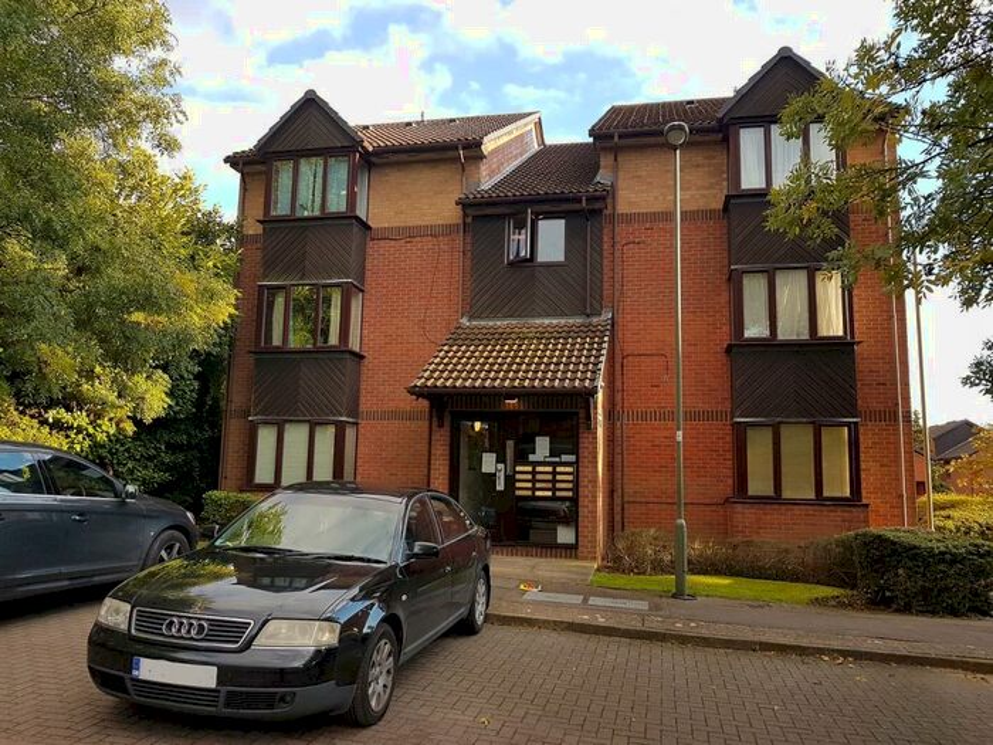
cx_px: 496
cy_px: 372
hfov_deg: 67.3
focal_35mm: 26
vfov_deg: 53.1
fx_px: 746
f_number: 1.7
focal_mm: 4.2
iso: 40
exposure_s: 1/406
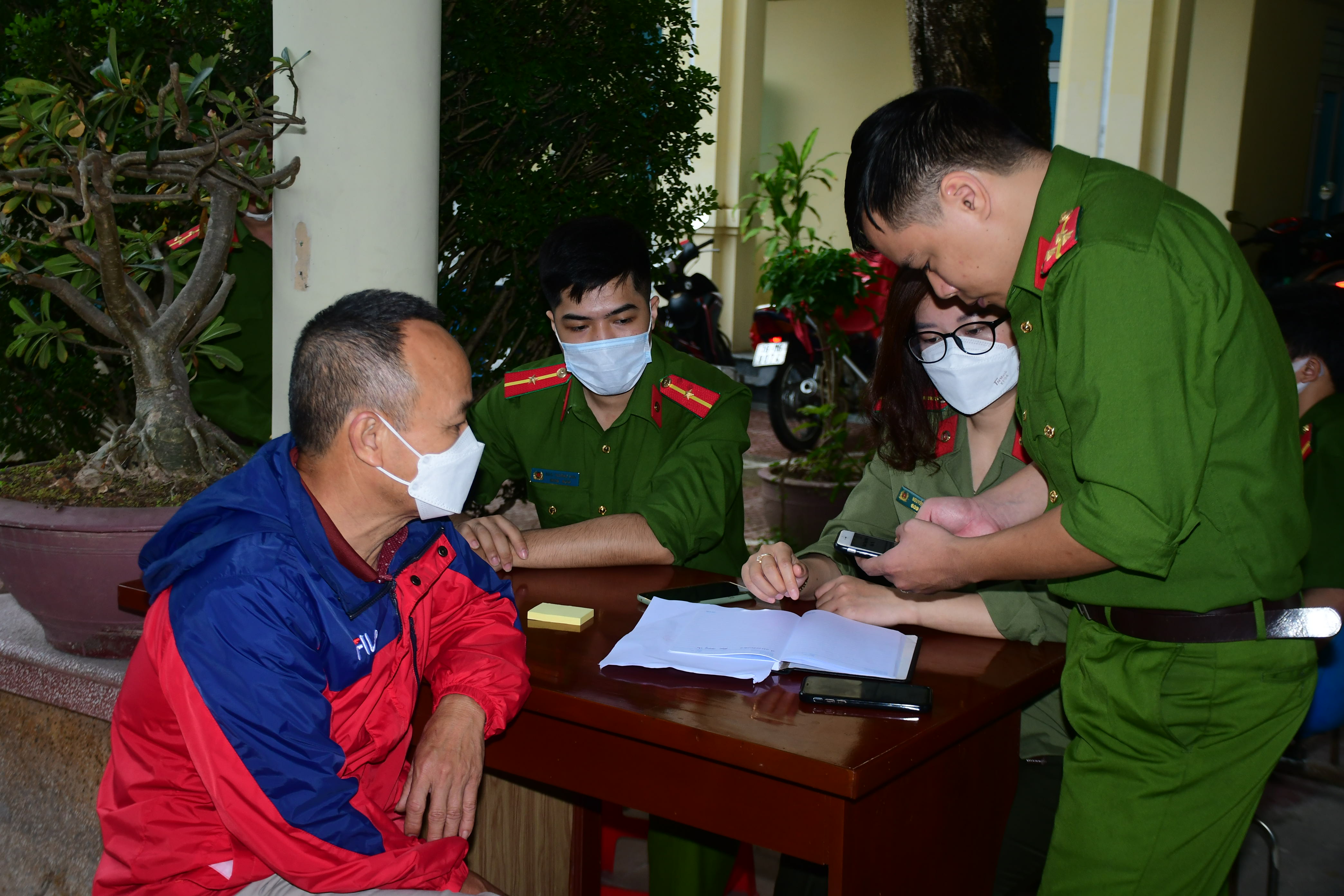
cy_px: 448
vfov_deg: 28.1
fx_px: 1792
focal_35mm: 48
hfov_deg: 41.1
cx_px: 672
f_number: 4
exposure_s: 1/200
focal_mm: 32
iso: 500
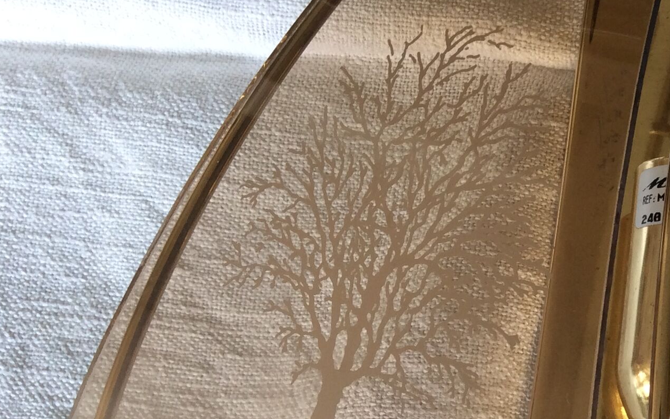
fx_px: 1260
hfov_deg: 28.2
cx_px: 649
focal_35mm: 69
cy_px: 259
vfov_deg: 18.8
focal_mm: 3.3
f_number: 2.4
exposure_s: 1/33
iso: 40
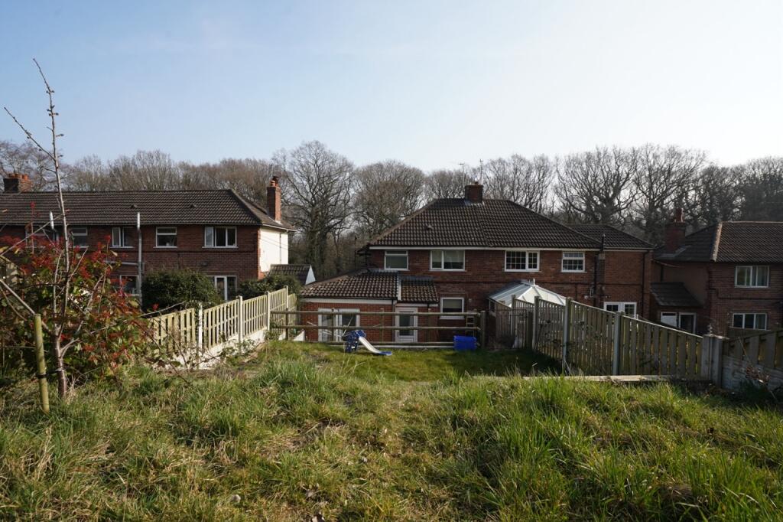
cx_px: 392
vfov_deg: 73.7
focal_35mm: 16
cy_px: 261
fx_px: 348
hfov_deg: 96.8
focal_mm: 16
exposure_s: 1/1000
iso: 640
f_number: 8
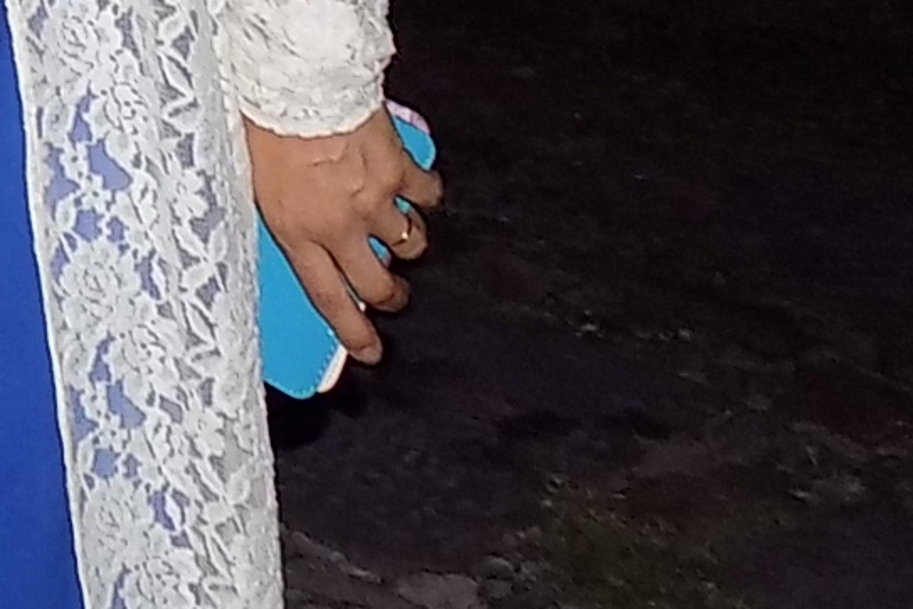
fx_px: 2536
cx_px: -778
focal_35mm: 100
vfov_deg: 11.9
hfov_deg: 16.6
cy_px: -693
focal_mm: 4
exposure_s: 1/30
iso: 200
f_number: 3.1
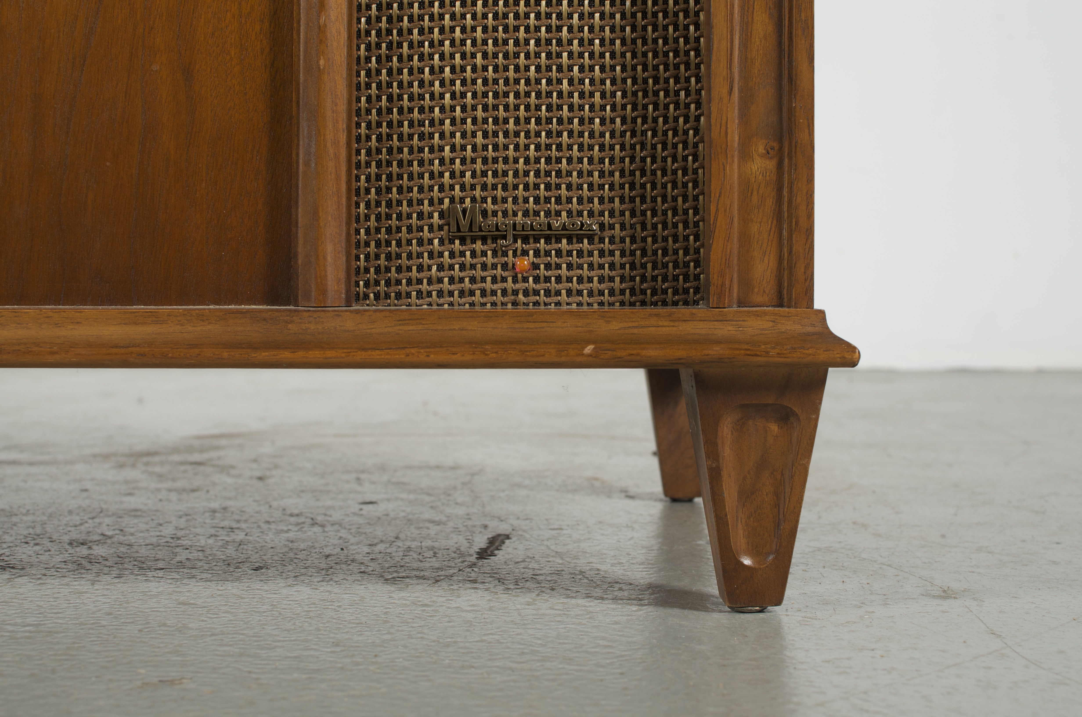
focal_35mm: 52
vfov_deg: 25.6
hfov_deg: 37.9
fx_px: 1575
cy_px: 358
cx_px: 541
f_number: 6.3
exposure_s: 1/125
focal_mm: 35
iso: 100
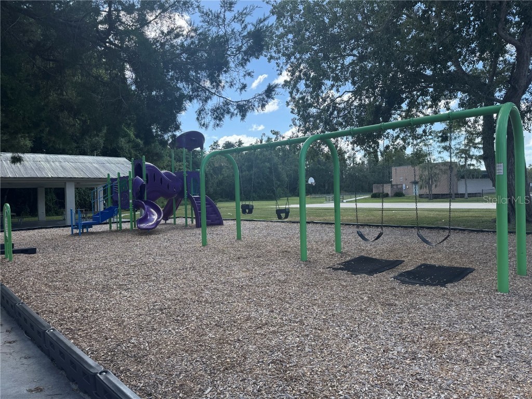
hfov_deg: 71.6
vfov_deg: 56.8
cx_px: 266
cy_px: 200
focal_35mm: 24
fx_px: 369
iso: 80
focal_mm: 6.76
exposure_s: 1/1285
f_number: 1.78
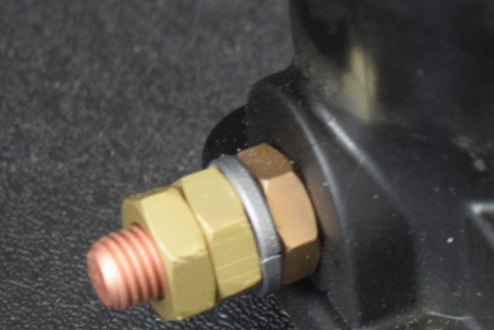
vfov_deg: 4.7
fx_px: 3991
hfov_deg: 7.0
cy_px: 137
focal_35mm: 291
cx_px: 799
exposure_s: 1/60
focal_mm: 55
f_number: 5.6
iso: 720
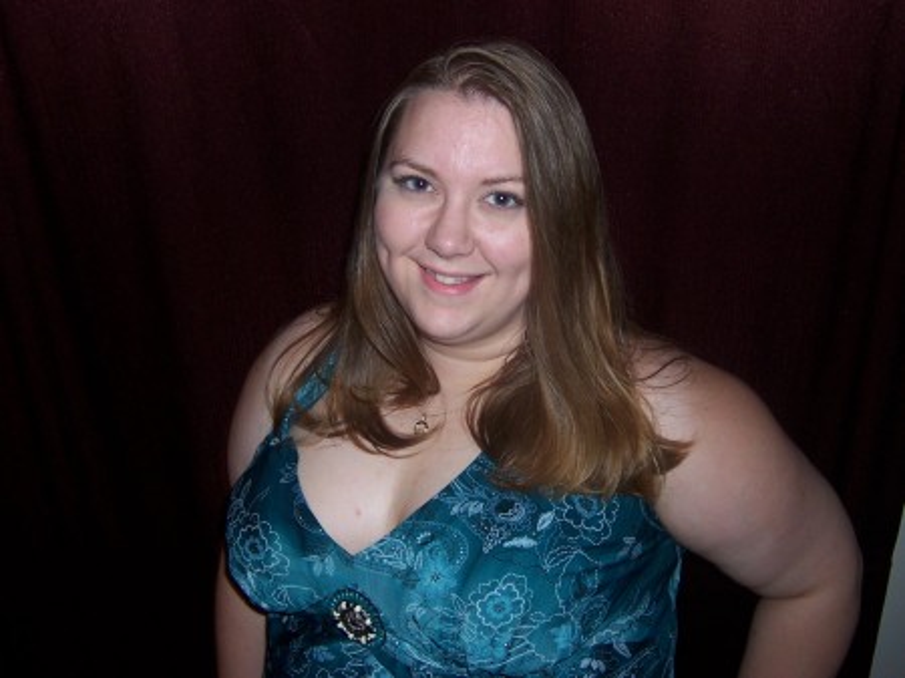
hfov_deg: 46.8
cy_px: 339
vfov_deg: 35.9
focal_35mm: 40
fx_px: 1045
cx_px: 452
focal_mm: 6.7
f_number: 3.4
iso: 80
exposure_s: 1/60
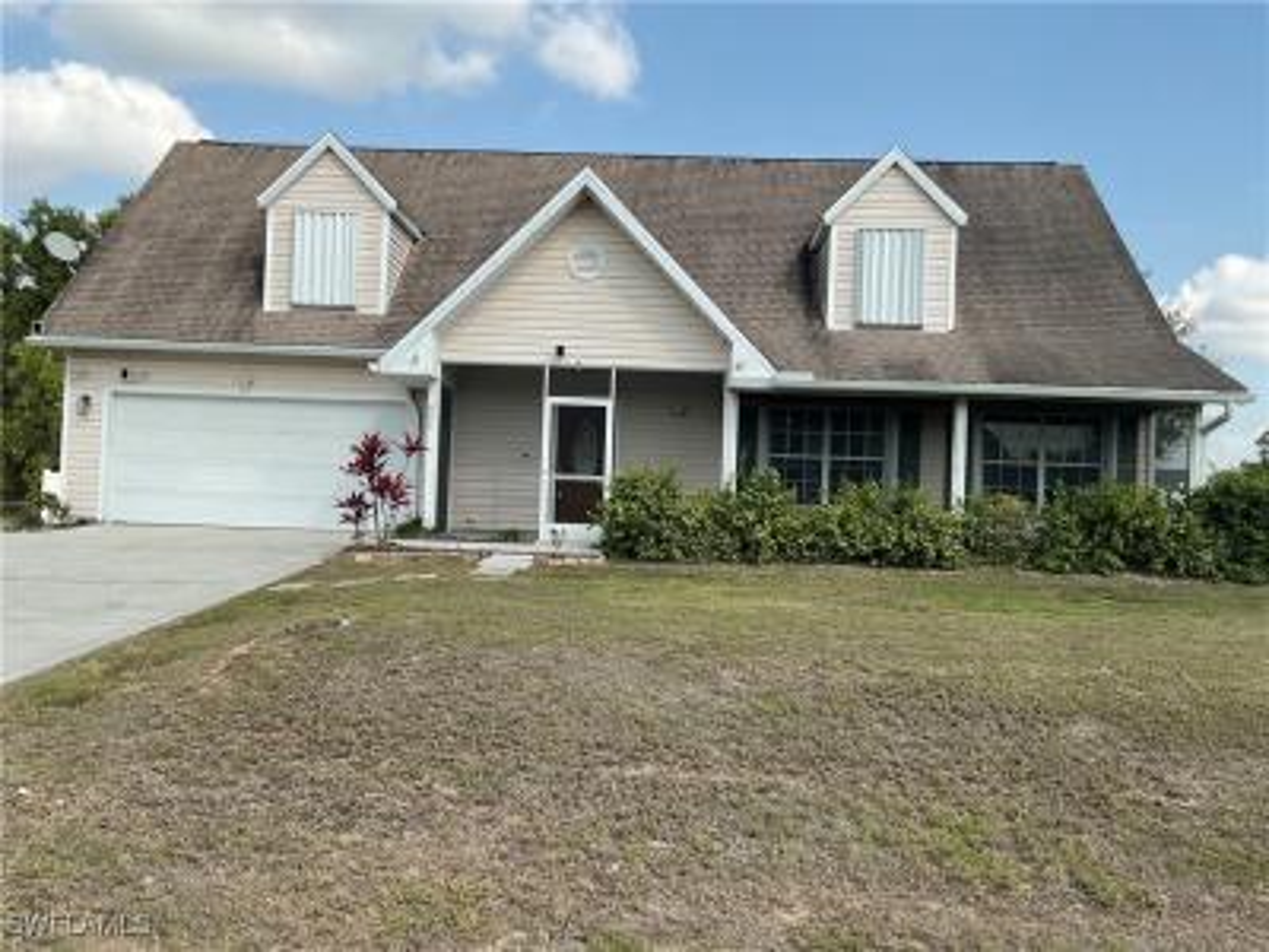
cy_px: 476
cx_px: 634
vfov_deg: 48.2
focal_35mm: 29
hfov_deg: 61.7
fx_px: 1063
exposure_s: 1/1377
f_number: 1.8
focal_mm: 3
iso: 16
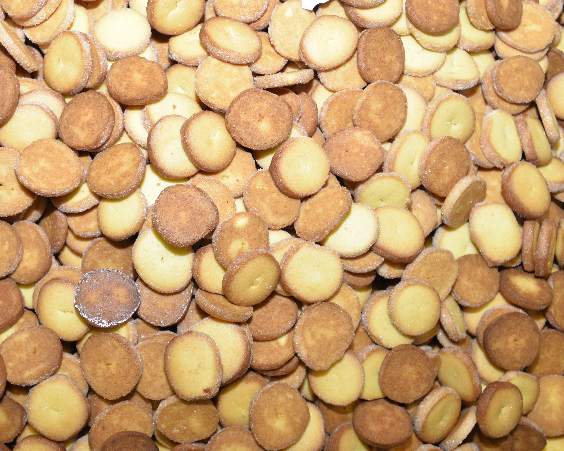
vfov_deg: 27.6
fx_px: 918
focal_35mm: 55
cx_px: 229
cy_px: 222
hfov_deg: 34.1
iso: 1000
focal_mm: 48
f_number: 7.1
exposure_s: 1/60
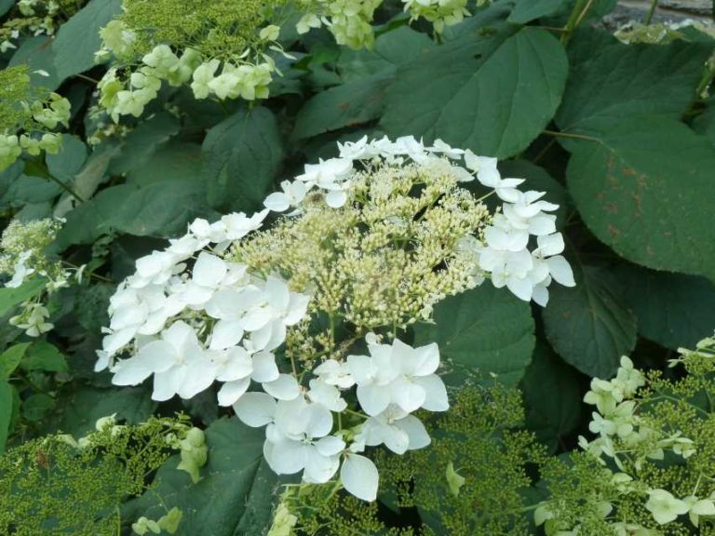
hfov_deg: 60.0
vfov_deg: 46.8
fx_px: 620
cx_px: 358
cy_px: 268
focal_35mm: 30
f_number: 4
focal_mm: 5
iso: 125
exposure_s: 1/200
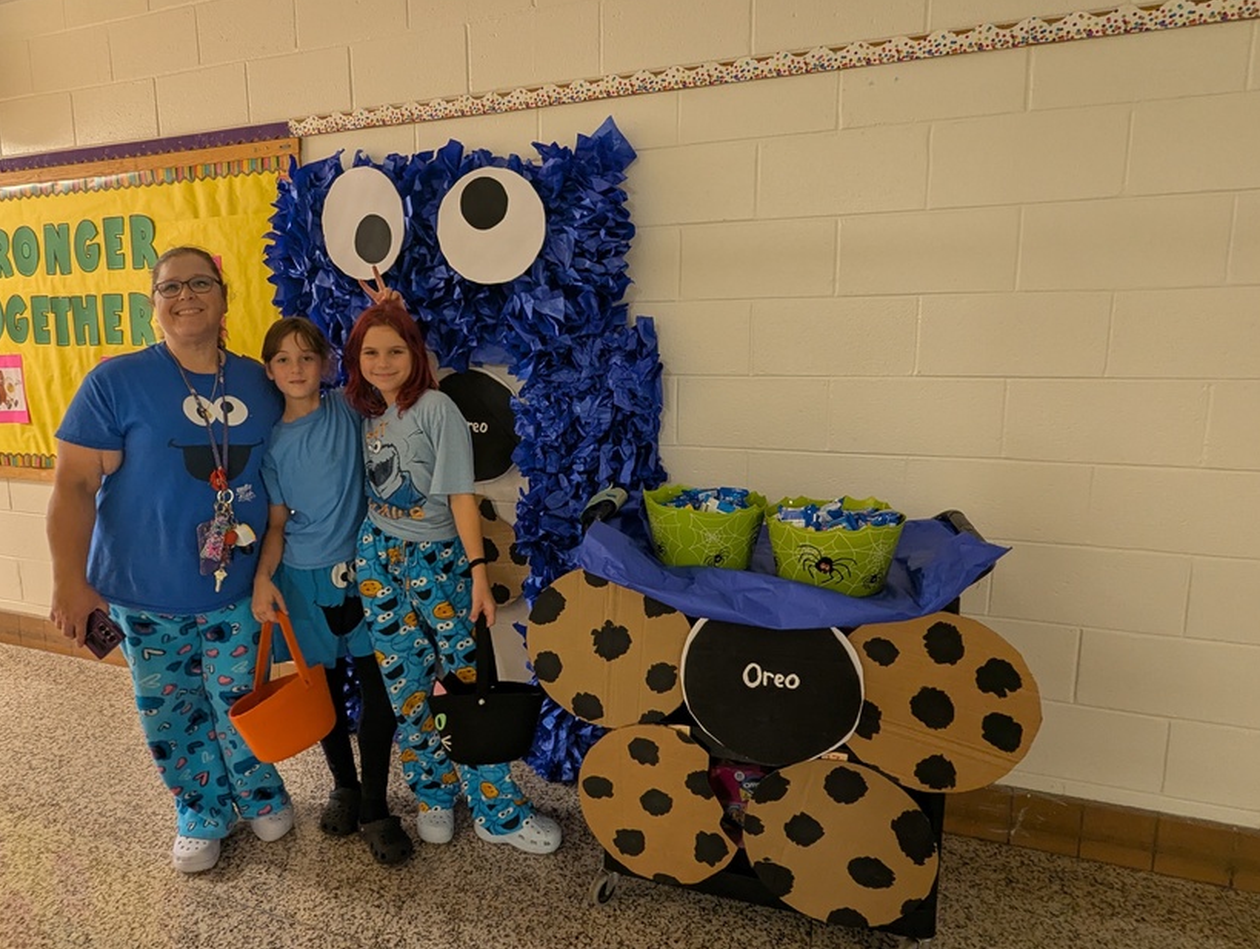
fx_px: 729
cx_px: 563
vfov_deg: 66.1
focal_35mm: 20
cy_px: 450
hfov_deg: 81.4
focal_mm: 2.35
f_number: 2.2
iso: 153
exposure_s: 1/32.8
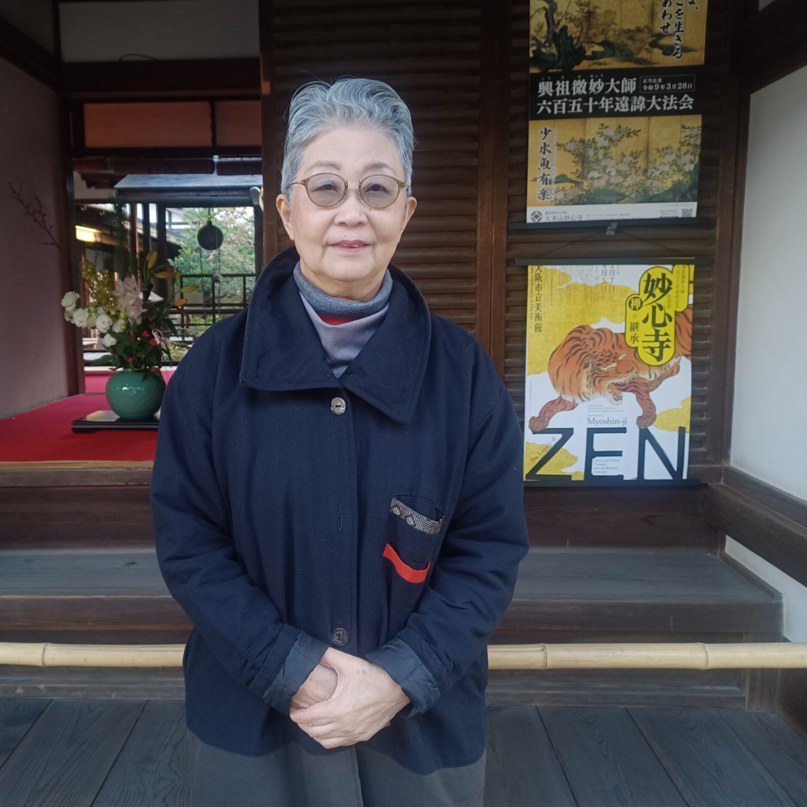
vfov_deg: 54.0
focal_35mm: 30
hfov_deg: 53.6
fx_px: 791
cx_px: 312
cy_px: 397
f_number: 1.8
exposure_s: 1/60
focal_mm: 4.6
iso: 250
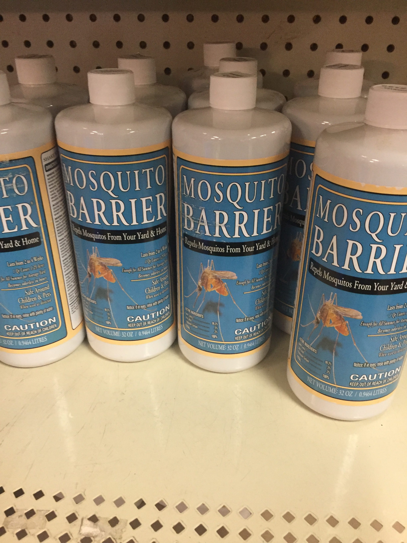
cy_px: 272
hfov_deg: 48.2
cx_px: 204
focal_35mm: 29
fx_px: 455
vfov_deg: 61.7
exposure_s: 1/24
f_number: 2.2
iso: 250
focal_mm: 4.15
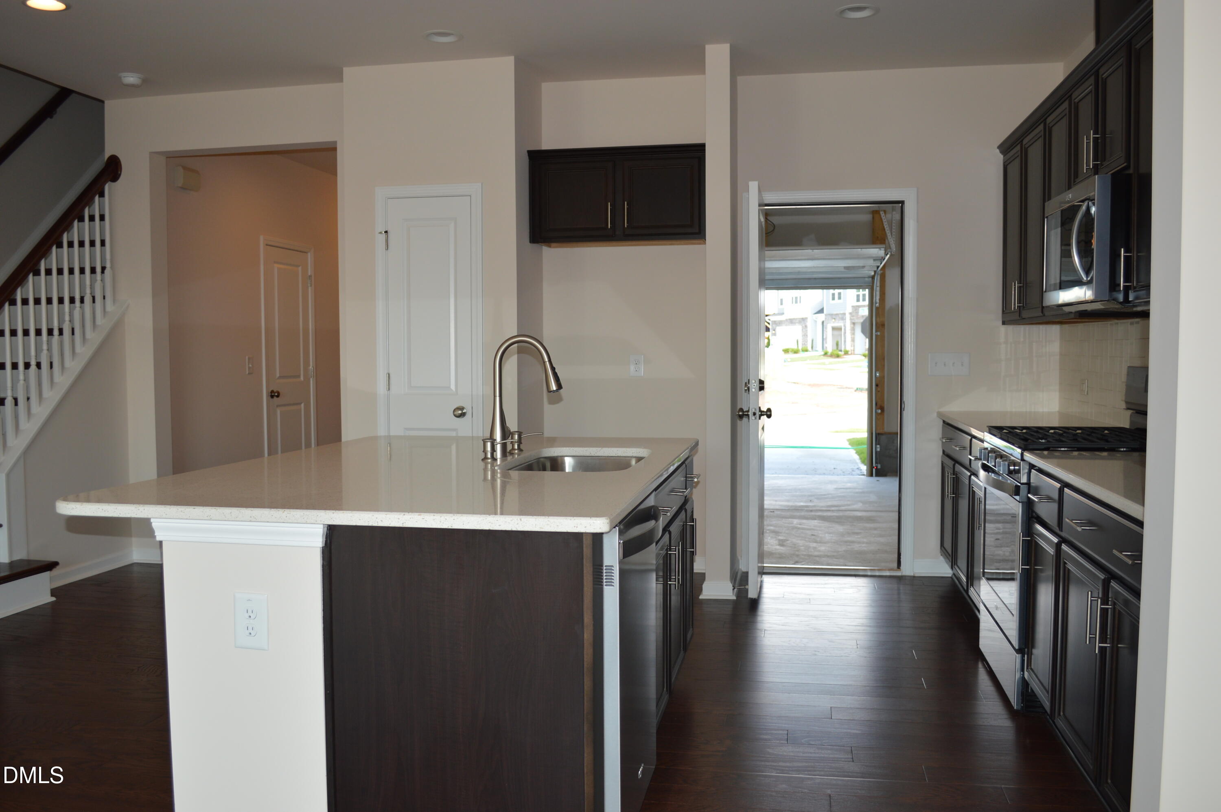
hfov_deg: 62.0
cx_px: 610
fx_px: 1016
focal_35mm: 30
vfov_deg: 43.5
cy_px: 406
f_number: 4
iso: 160
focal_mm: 20
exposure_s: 1/125
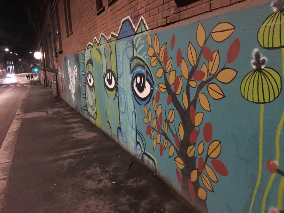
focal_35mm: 29
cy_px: 106
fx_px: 238
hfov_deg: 61.7
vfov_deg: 48.2
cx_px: 142
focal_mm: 4.15
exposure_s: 1/4
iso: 160
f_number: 2.2
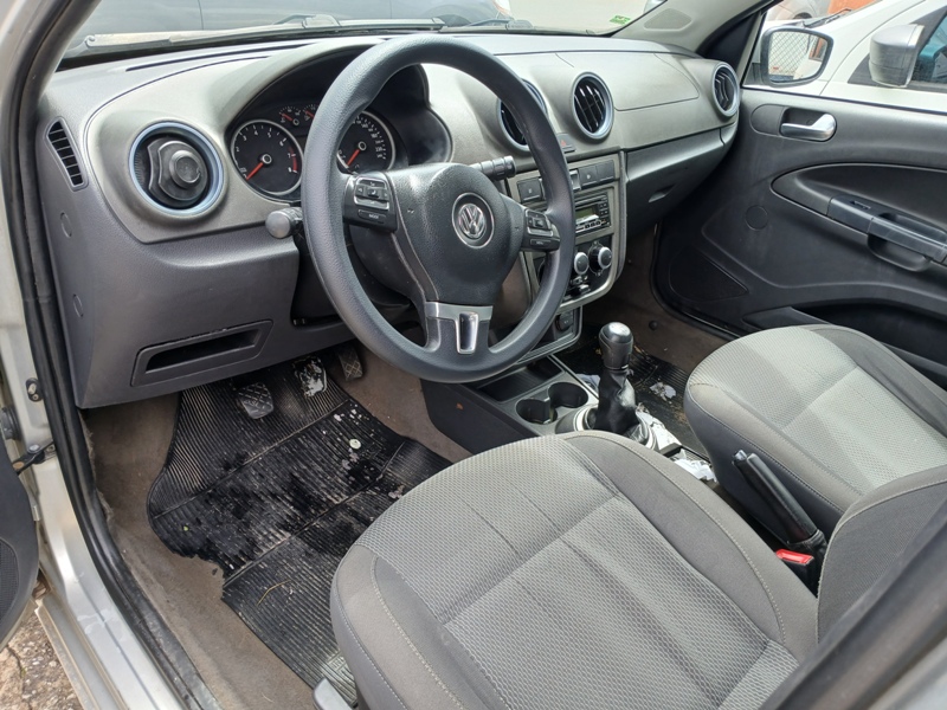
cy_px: 355
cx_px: 474
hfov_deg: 67.3
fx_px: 711
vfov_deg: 53.1
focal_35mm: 26
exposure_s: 1/60
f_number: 1.8
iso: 20
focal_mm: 3.98
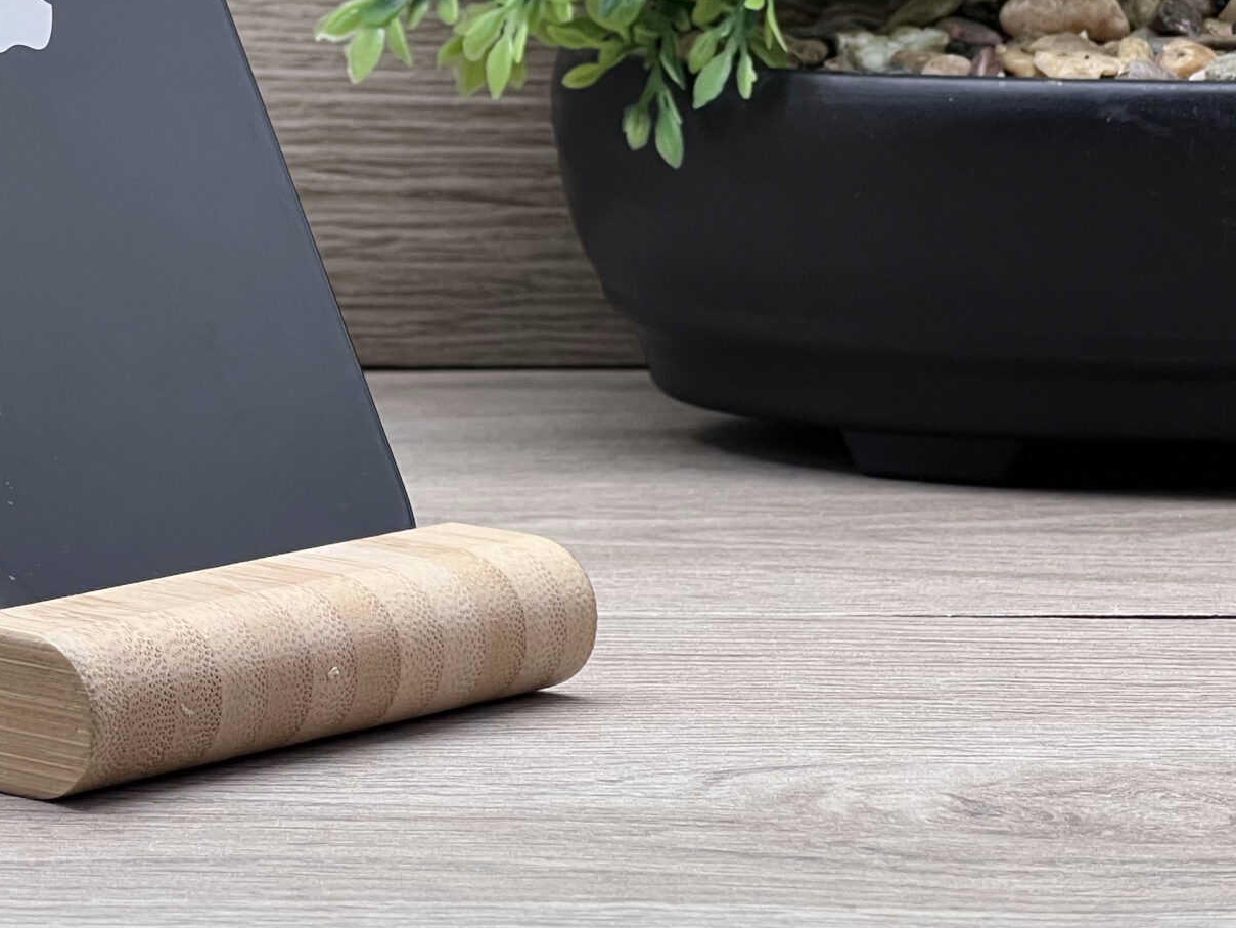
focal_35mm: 163
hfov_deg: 12.0
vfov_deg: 9.1
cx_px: -7
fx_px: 5821
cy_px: 20
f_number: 2.8
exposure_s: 1/100
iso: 100
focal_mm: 9
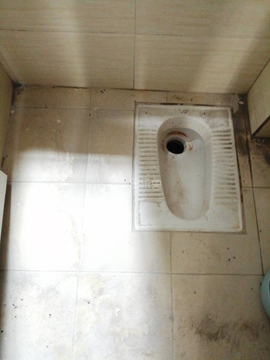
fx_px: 270
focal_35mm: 26
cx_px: 135
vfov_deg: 67.3
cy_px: 180
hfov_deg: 53.1
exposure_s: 1/14.3
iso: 640
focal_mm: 3.62
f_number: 1.8
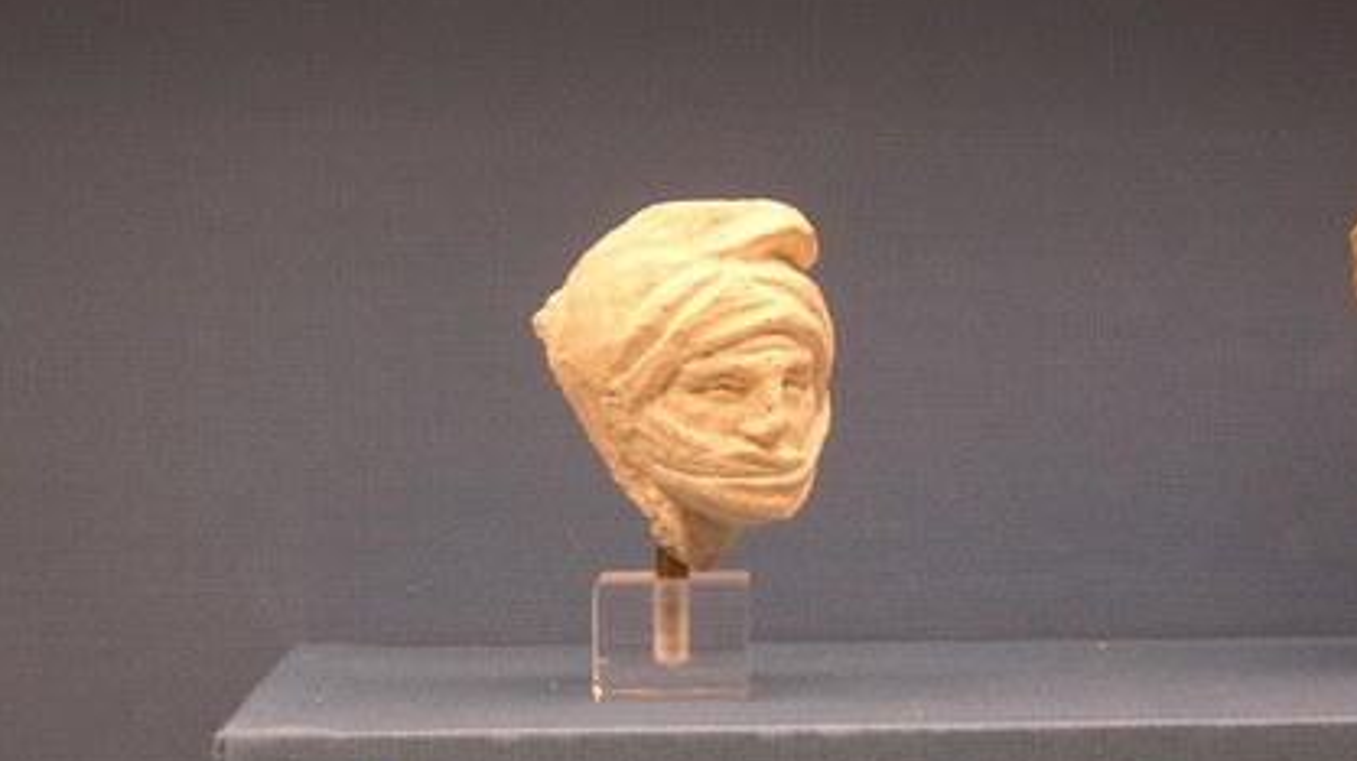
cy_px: 354
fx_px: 4136
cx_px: 654
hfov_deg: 18.6
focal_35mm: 115
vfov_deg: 10.5
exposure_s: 1/6.6
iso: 100
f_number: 4.5
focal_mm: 13.1
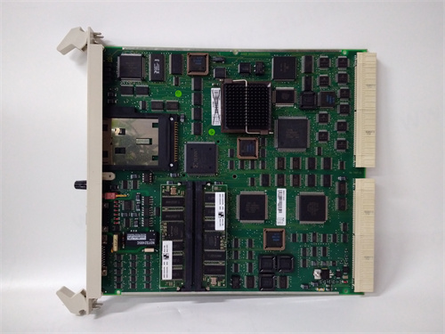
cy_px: 167
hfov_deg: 65.3
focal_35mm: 27
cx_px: 222
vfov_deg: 51.4
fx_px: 347
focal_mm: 3.79
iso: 674
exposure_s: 1/33
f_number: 2
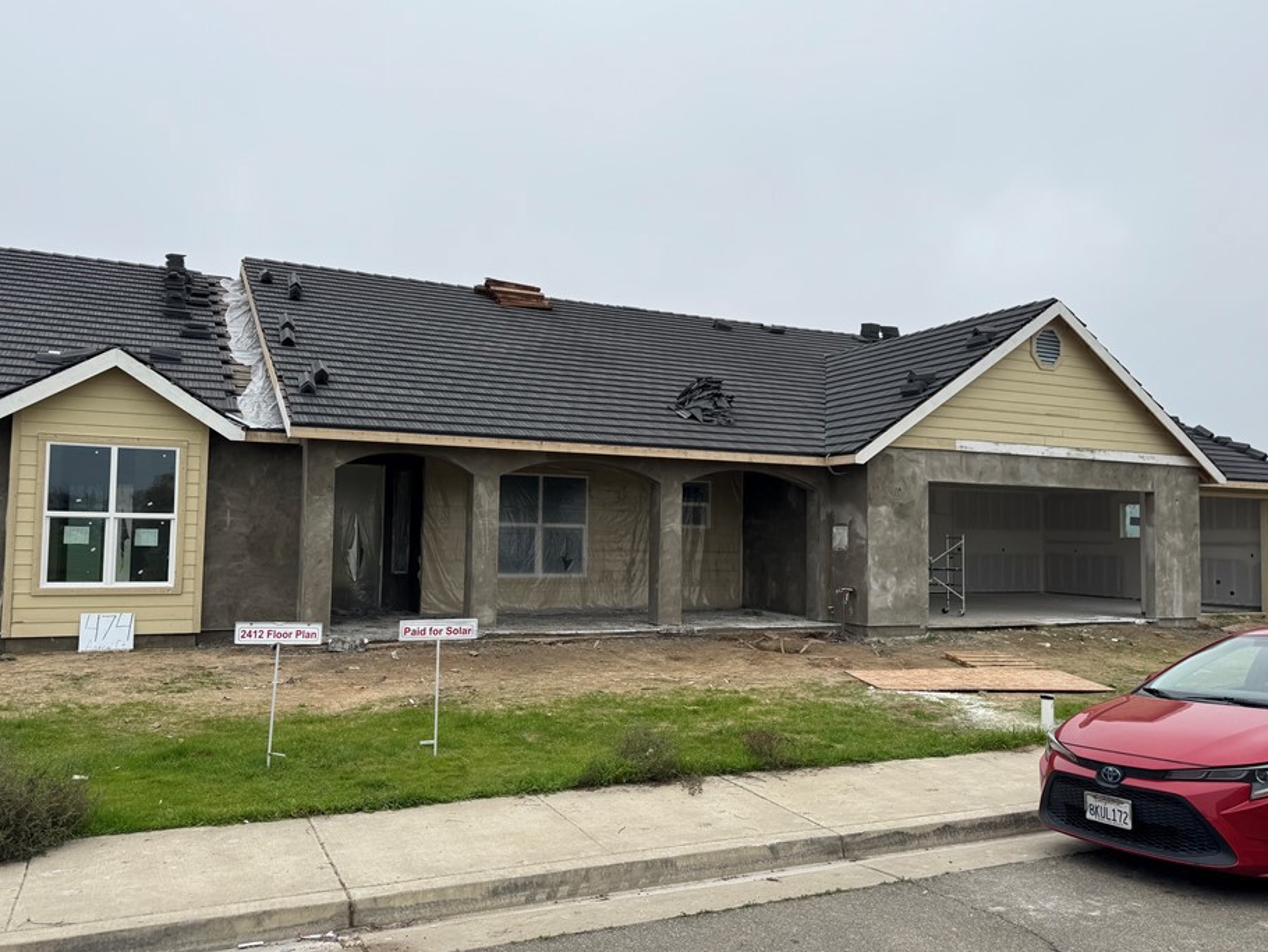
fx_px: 989
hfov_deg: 65.3
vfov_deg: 51.4
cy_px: 479
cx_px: 616
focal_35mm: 27
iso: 80
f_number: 1.78
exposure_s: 1/1488
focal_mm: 6.76
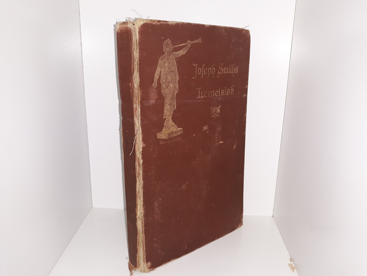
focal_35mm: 28
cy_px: 138
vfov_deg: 49.7
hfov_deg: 63.4
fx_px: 297
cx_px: 184
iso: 64
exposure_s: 1/120
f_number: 1.7
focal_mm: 3.7
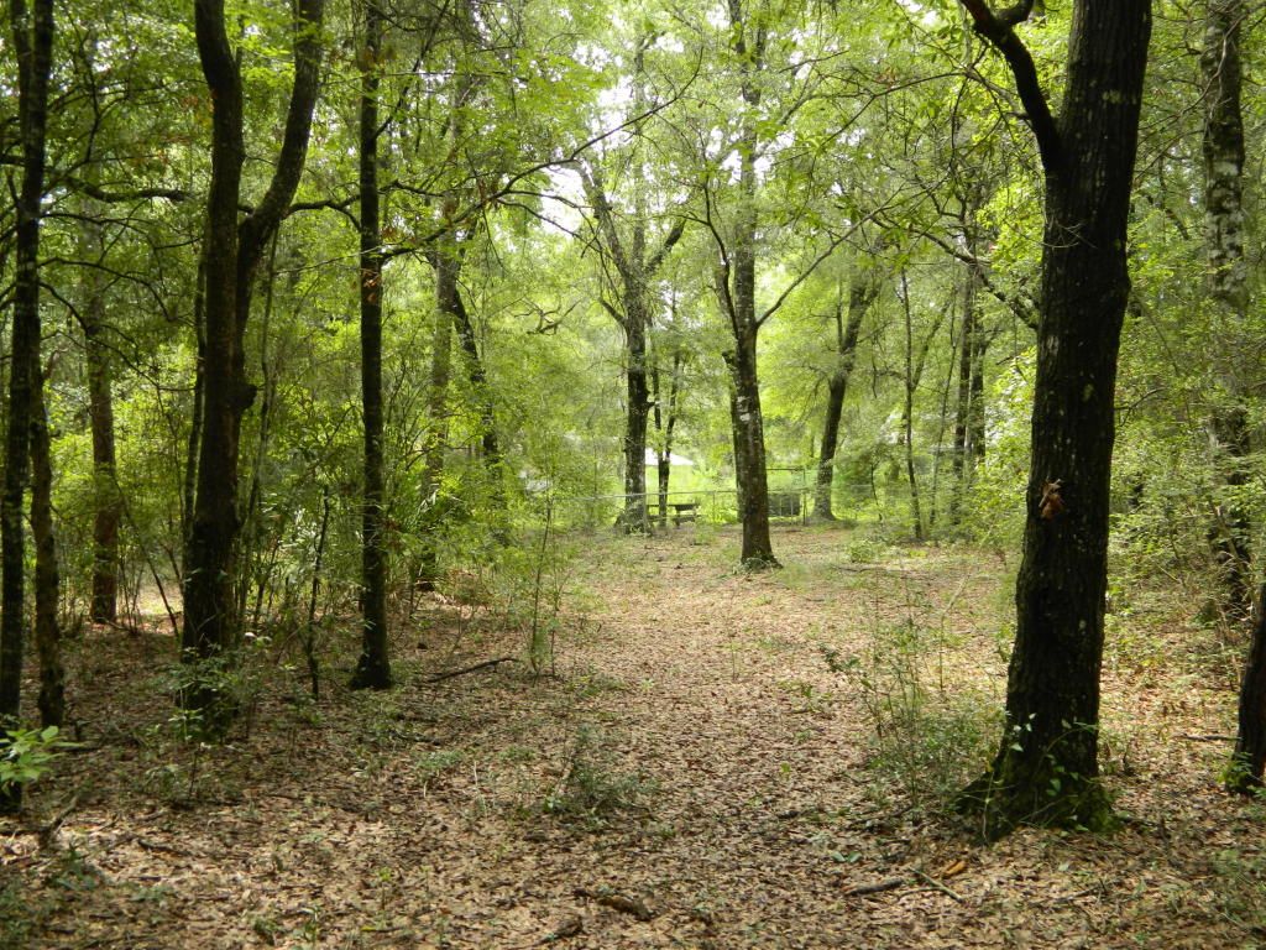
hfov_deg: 45.8
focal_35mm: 41
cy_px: 475
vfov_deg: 35.1
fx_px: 1499
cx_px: 633
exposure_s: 1/50
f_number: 3.5
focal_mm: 7.3
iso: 80
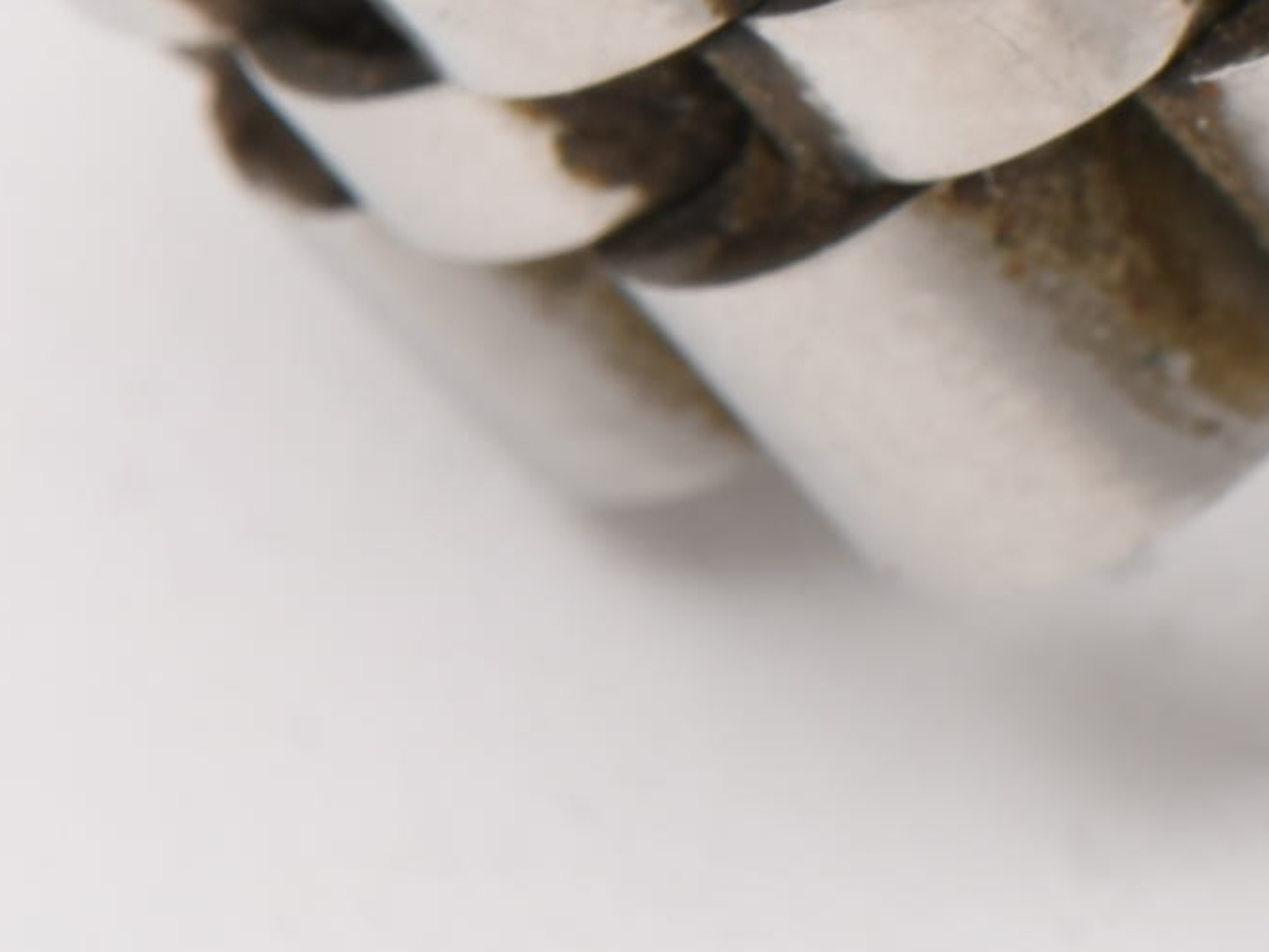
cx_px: 1661
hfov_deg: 3.6
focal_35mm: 553
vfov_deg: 2.7
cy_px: -920
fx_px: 20279
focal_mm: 85
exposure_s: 1/125
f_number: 20
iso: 100
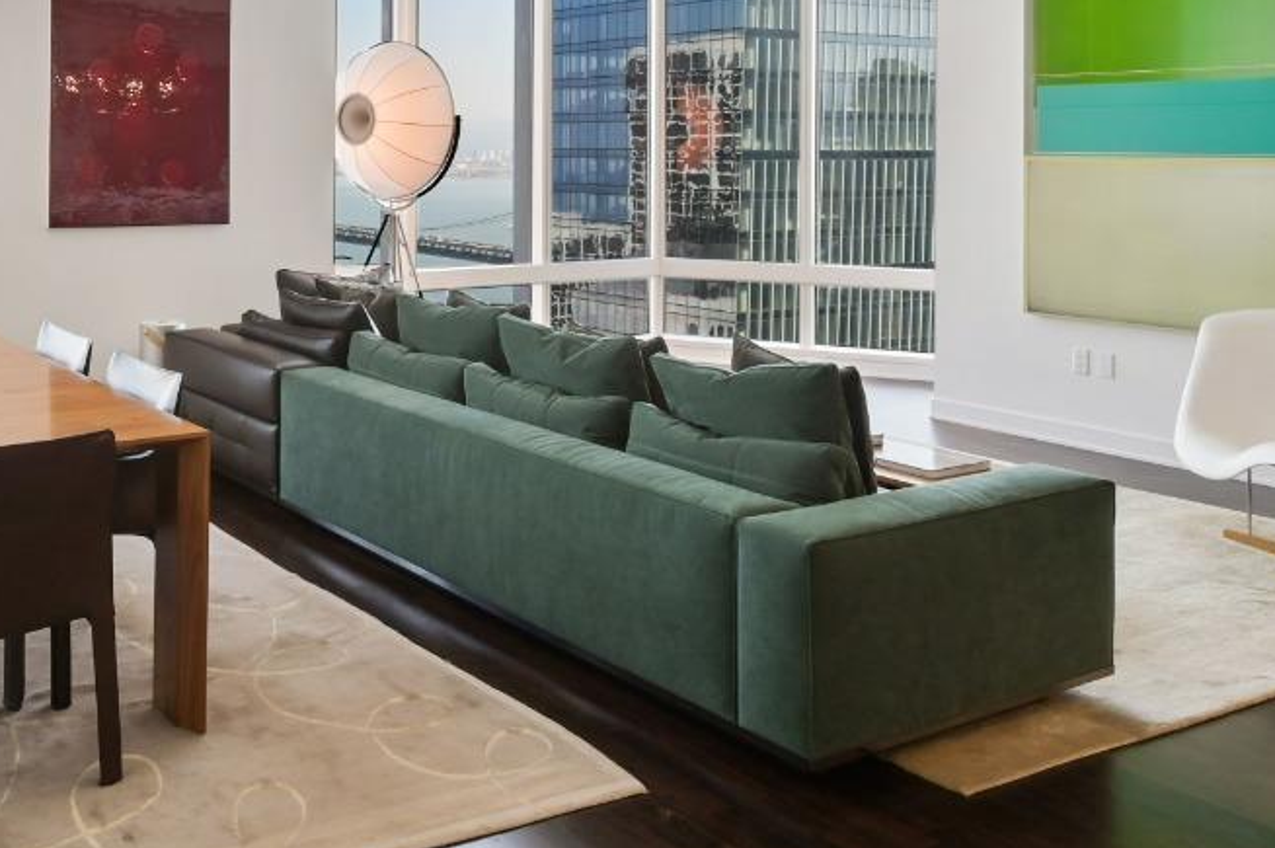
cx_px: 328
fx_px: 1380
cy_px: 156
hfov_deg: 47.8
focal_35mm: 39
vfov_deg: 33.1
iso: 400
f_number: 11
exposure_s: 1/25
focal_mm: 17
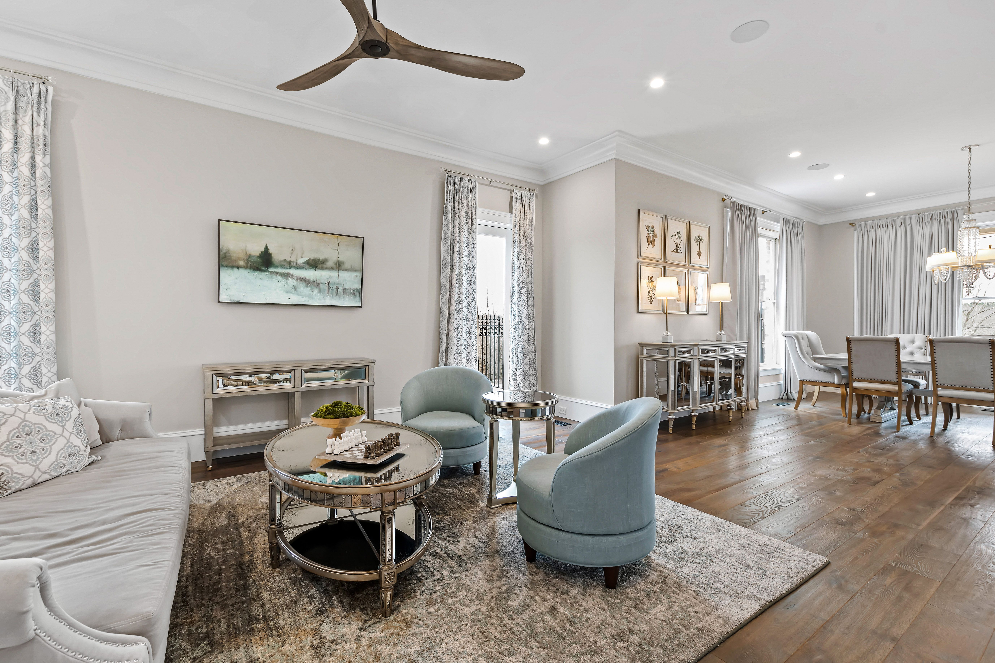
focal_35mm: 15
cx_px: 498
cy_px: 332
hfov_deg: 100.4
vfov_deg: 77.3
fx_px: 415
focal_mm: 10
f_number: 8
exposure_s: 1/1.67
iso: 100
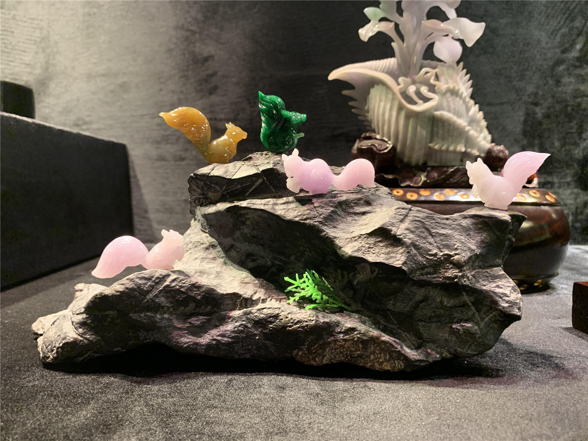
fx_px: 442
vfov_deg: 53.1
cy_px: 220
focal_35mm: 26
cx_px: 294
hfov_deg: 67.3
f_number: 1.8
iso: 400
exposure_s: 1/50
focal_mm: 4.25
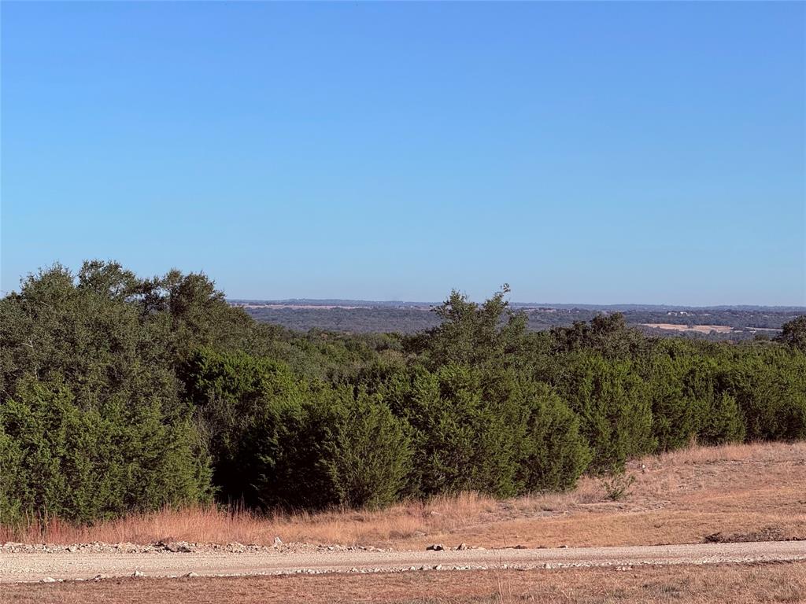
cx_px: 403
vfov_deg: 12.3
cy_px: 302
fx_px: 2794
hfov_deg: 16.4
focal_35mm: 120
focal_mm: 15.66
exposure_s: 1/2212
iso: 50
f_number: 2.8
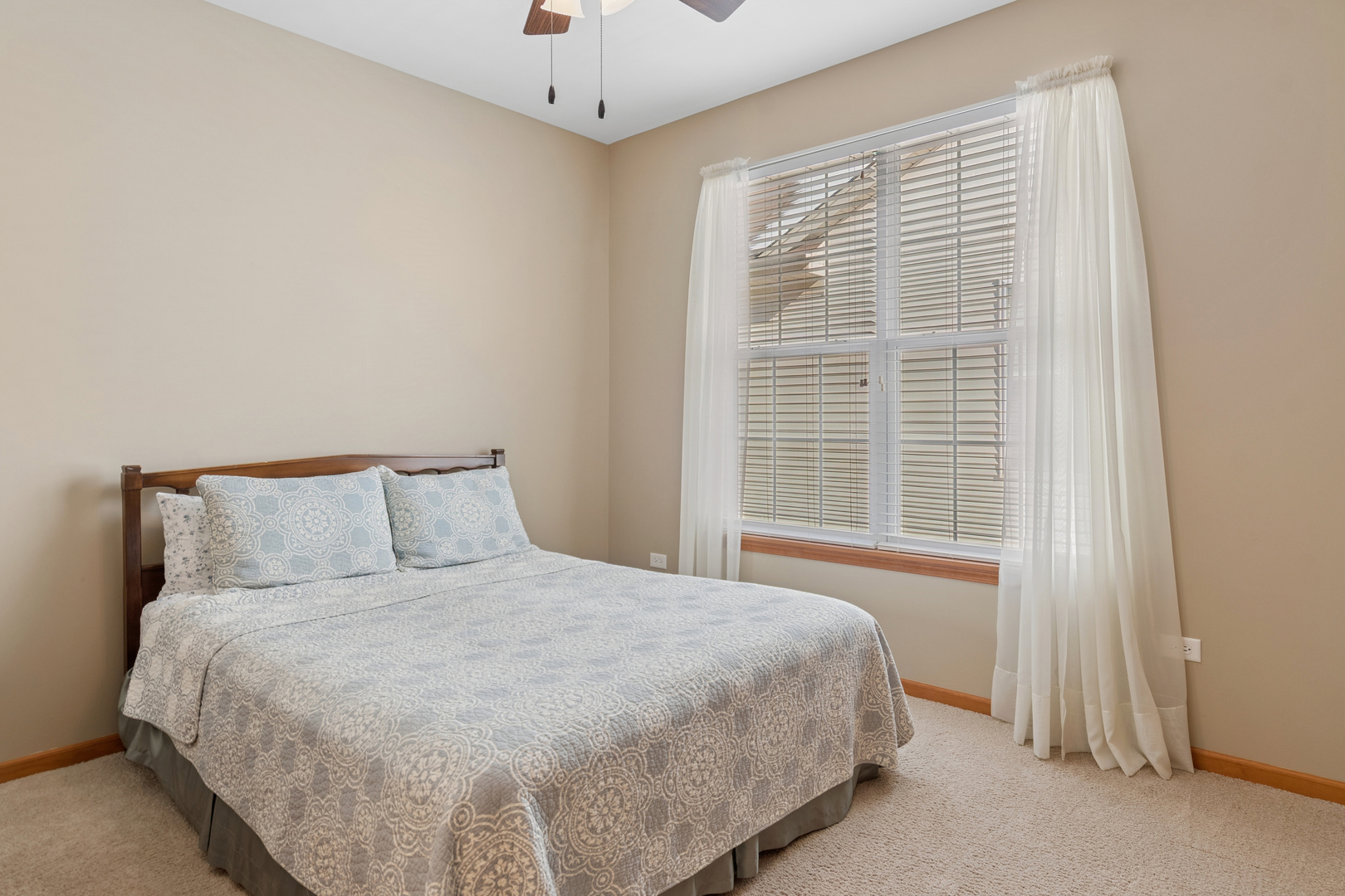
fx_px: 728
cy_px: 448
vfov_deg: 63.2
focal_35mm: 20
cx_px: 672
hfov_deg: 85.4
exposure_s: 1/20
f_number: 8
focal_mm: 13
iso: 320
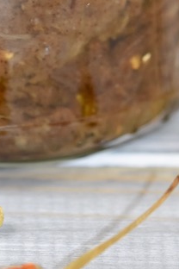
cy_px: -83
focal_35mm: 518
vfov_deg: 4.0
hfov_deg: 2.7
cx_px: -2
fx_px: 3860
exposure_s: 1/125
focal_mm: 105
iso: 800
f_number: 5.6
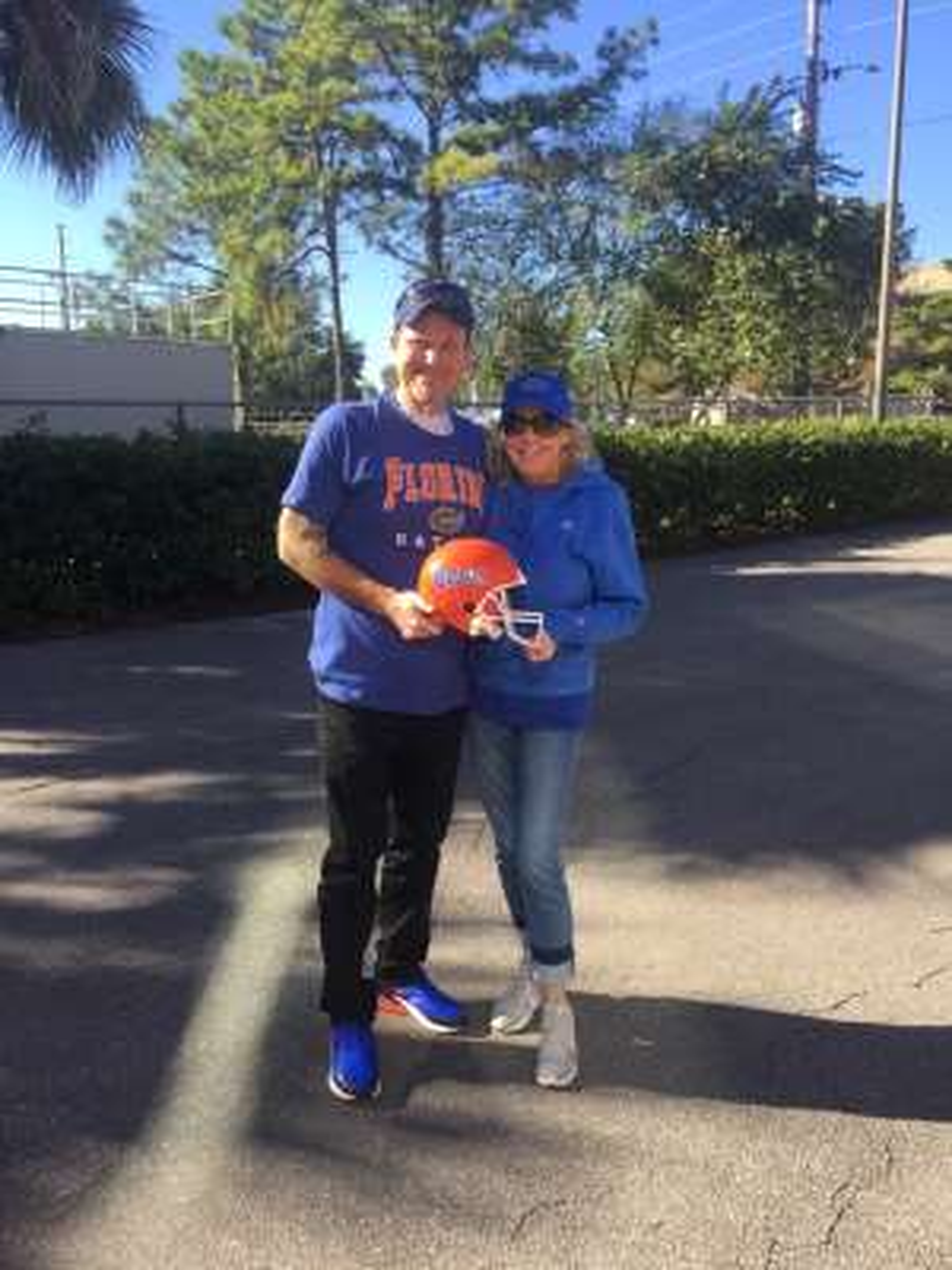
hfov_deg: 48.2
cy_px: 635
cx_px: 476
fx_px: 1063
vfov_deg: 61.7
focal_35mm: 29
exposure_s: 1/670
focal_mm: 4.15
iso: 32
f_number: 2.2
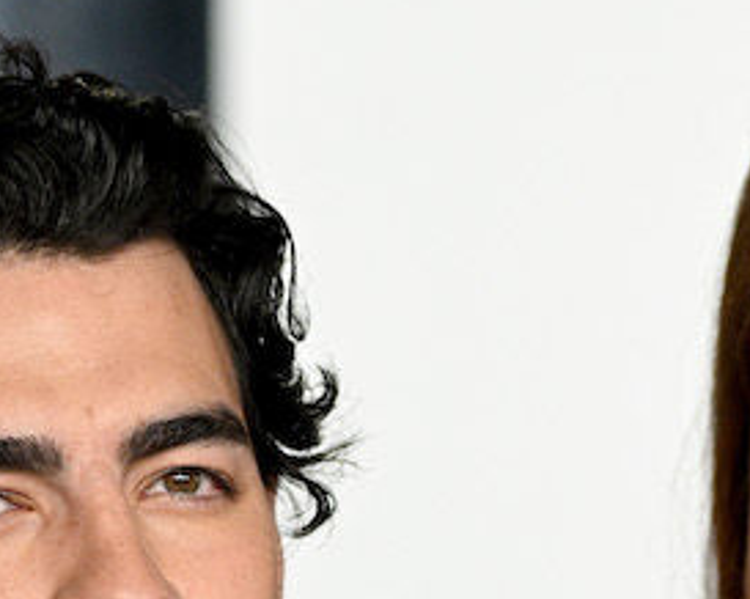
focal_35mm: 599
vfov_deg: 2.6
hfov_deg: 3.2
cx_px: 805
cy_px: 888
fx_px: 13287
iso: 2000
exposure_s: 1/1600
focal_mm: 145
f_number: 2.8
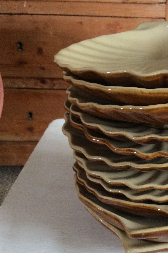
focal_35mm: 45
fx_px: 315
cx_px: 144
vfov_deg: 43.6
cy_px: 126
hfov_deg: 28.9
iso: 250
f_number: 2.4
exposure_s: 1/25
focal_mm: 3.3
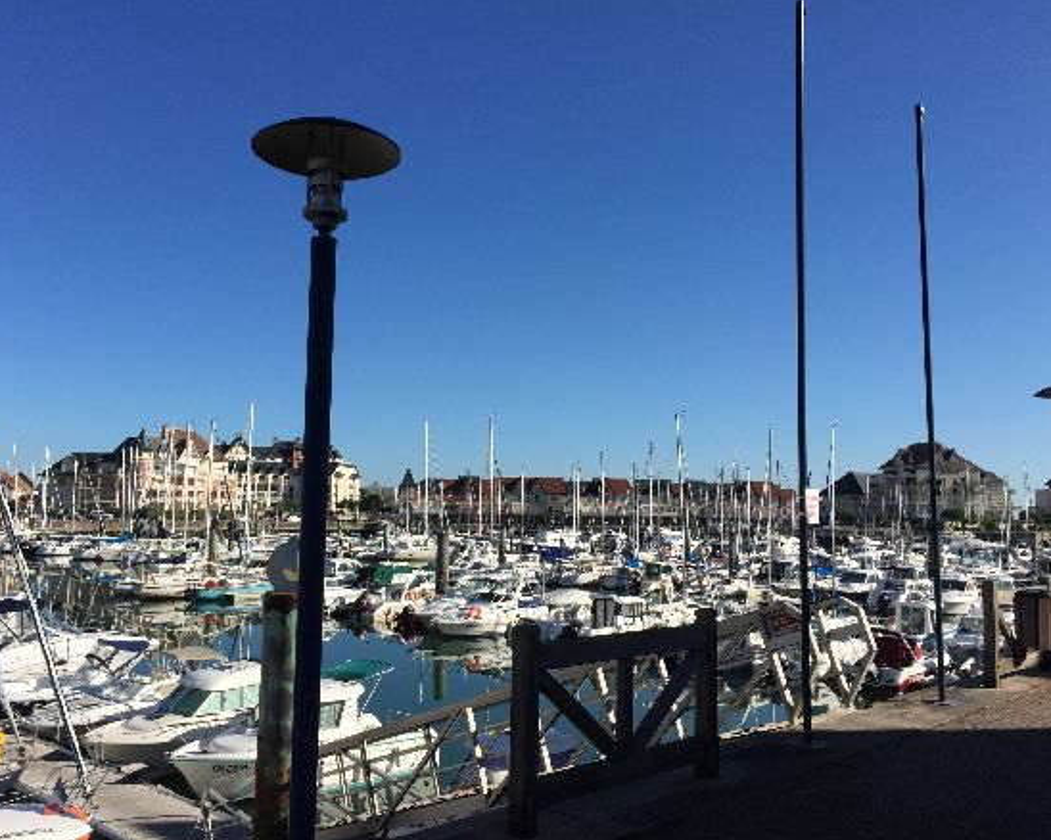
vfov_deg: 47.1
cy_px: 416
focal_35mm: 31
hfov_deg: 57.2
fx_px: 964
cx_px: 497
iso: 32
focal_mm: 4.15
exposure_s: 1/2639
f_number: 2.2
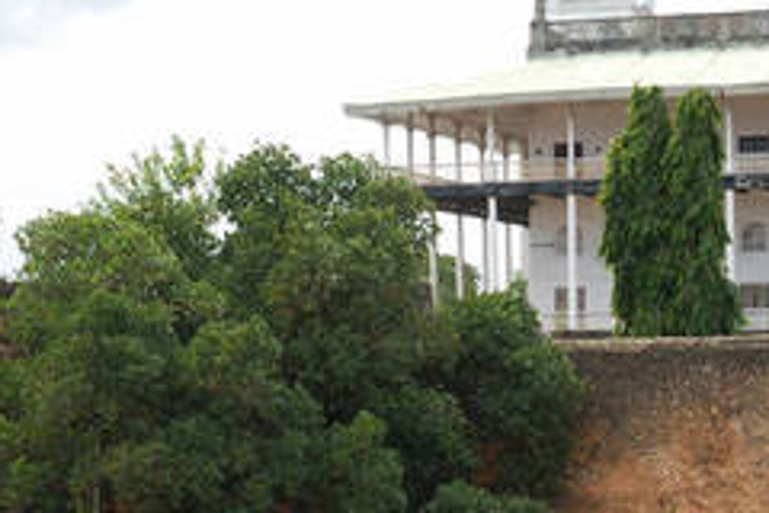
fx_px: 2243
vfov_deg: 13.0
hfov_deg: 19.2
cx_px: 650
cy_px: 340
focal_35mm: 105
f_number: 6.3
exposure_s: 1/160
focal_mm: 24
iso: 100
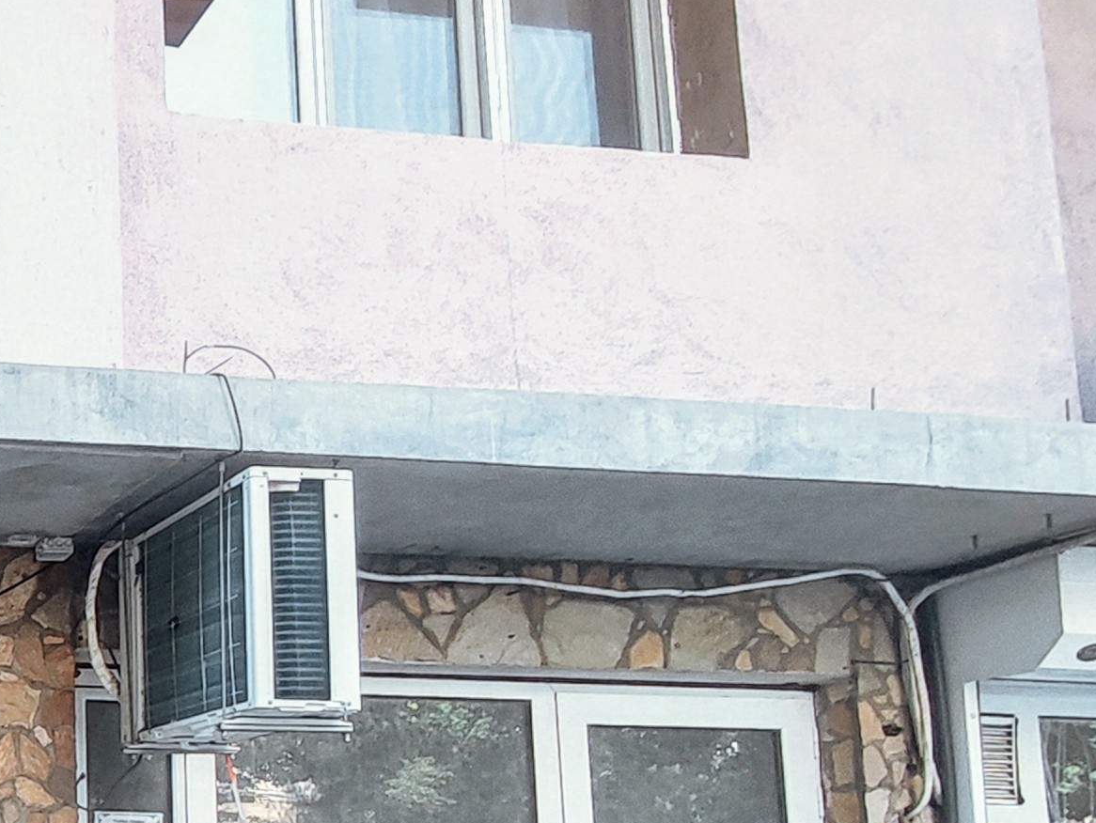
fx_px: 1426
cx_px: -337
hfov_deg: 31.8
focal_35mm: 45
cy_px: 747
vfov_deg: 30.7
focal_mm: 1.65
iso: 112
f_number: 2.2
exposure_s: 1/100
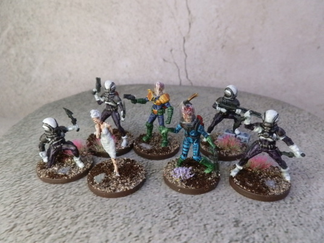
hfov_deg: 63.4
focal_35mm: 28
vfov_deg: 49.7
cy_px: 122
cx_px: 162
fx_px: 262
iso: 400
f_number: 3.1
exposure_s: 1/125
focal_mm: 5
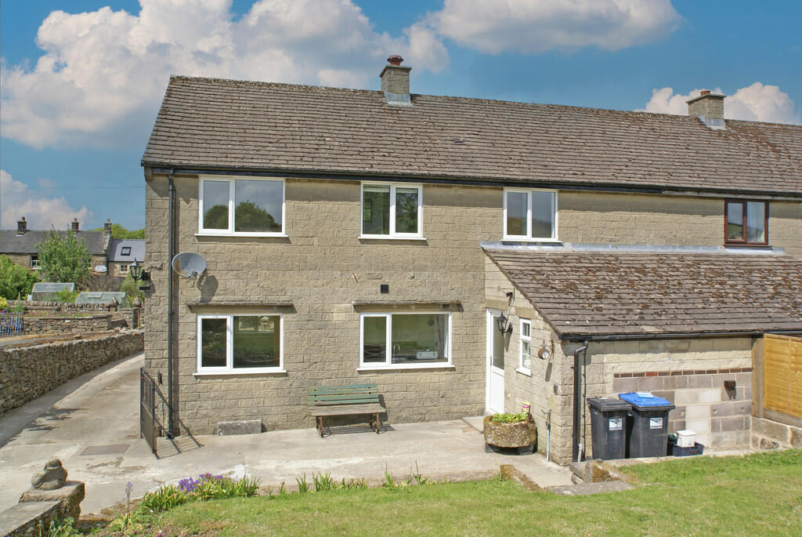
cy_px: 268
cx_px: 401
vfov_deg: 48.0
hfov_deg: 67.3
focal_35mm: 27
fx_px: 602
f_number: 11
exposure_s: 1/160
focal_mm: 18
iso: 100
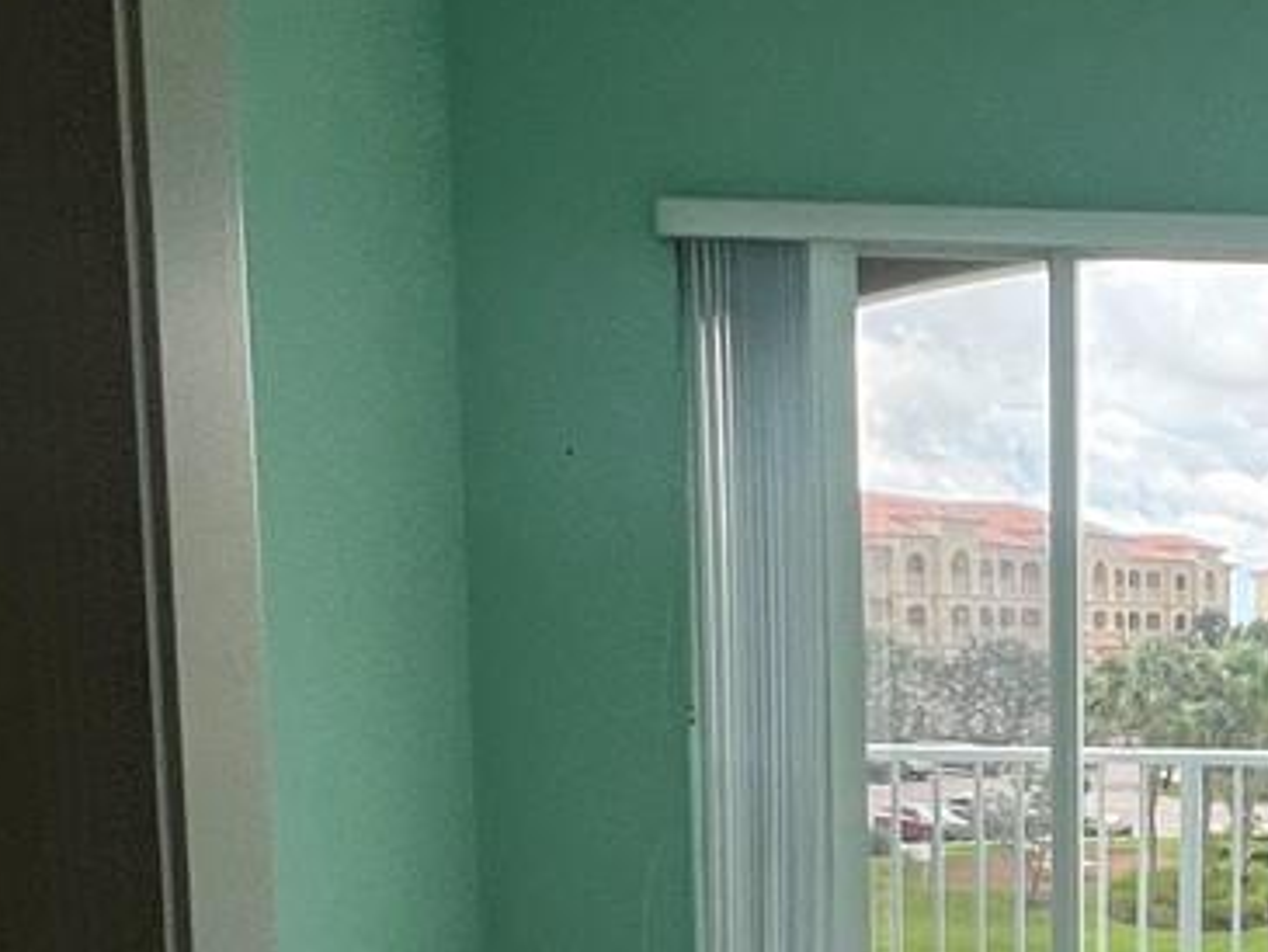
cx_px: 1501
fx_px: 2089
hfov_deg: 29.3
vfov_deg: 24.6
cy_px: 928
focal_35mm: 57
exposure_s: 1/329
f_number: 1.8
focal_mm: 1.57
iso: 32
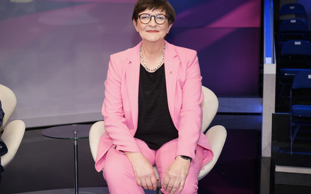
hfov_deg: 42.6
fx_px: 398
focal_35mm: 47
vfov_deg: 27.4
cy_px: 90
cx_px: 157
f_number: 5.6
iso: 2000
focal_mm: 45
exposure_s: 1/125
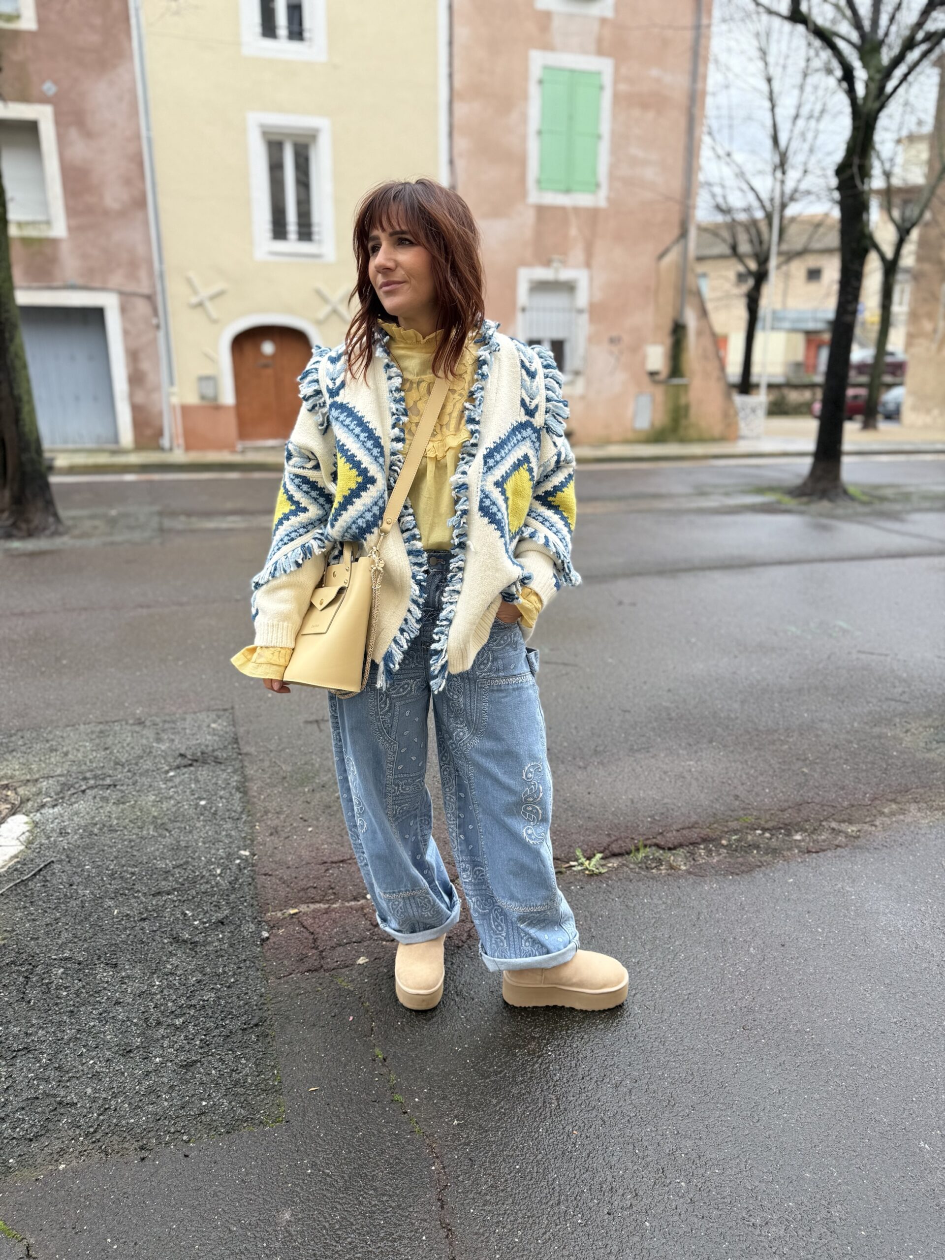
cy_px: 630
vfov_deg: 71.6
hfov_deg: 56.8
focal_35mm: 24
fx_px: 874
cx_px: 472
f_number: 1.78
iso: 80
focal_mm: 6.76
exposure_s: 1/438
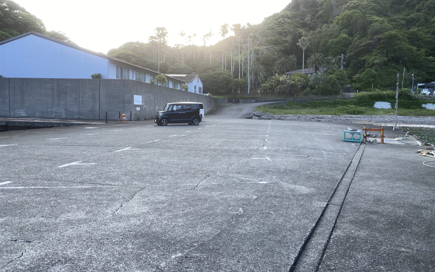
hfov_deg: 66.5
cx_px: 220
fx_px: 332
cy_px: 135
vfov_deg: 44.5
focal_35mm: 28
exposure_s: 1/747
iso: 32
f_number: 1.8
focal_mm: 4.25
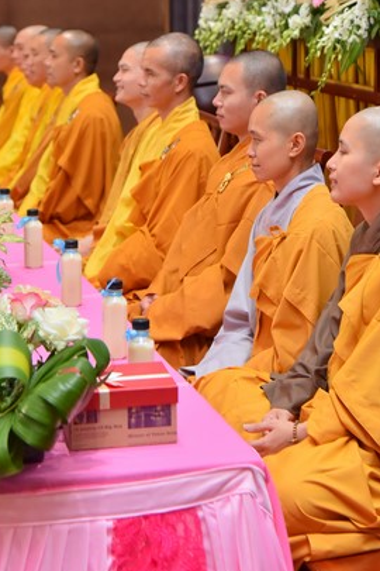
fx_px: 1472
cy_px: 137
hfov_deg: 14.7
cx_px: 192
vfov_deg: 21.7
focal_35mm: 93
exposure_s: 1/200
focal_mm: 58
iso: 1250
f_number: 5.6
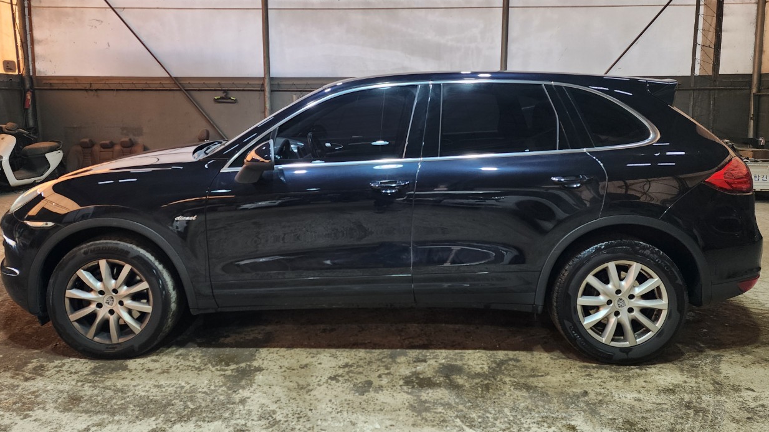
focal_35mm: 26
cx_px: 375
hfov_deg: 71.9
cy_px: 156
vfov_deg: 43.9
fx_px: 530
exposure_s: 1/120
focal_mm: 6.4
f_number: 1.8
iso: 160
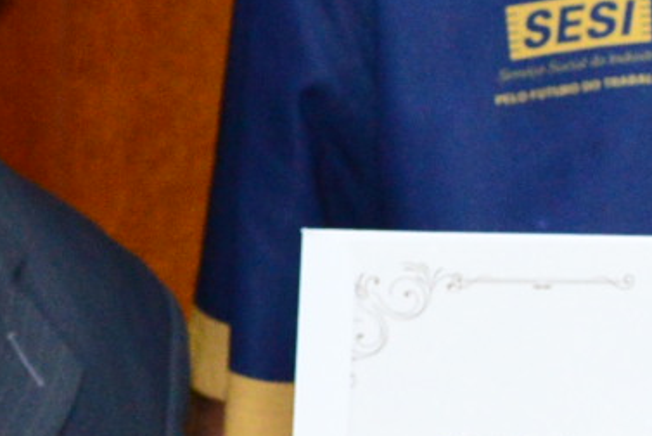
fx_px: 7232
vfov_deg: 3.5
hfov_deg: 5.1
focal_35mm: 399
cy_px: 287
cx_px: 879
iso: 2500
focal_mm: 50
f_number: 4
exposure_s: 1/125
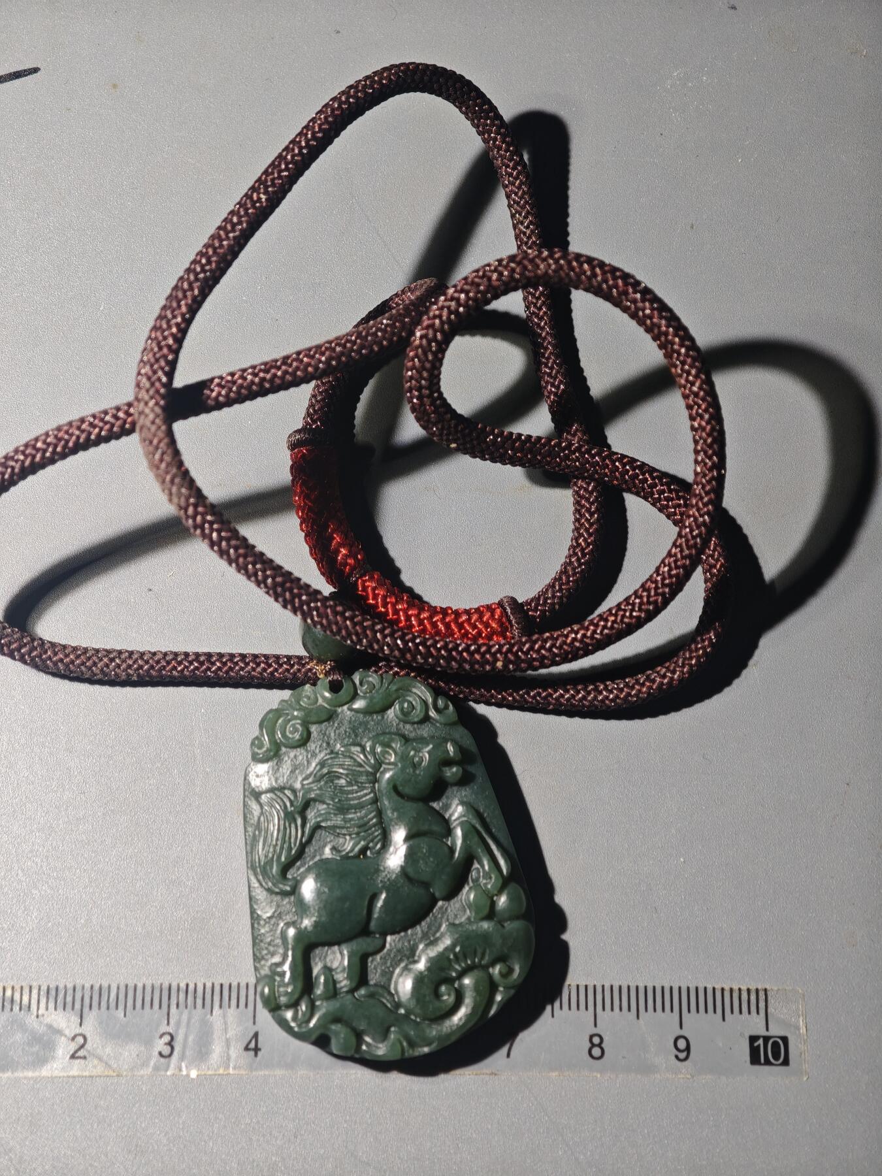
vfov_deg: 32.2
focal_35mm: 60
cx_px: 441
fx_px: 2038
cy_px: 588
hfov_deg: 24.4
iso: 250
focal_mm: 9
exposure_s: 1/96.7
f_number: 2
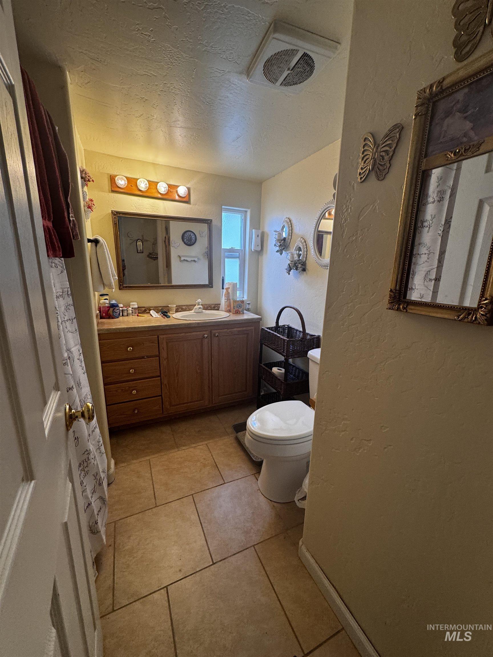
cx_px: 246
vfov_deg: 102.1
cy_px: 328
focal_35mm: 14
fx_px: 266
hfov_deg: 85.7
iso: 160
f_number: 2.2
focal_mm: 2.22
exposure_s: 1/120
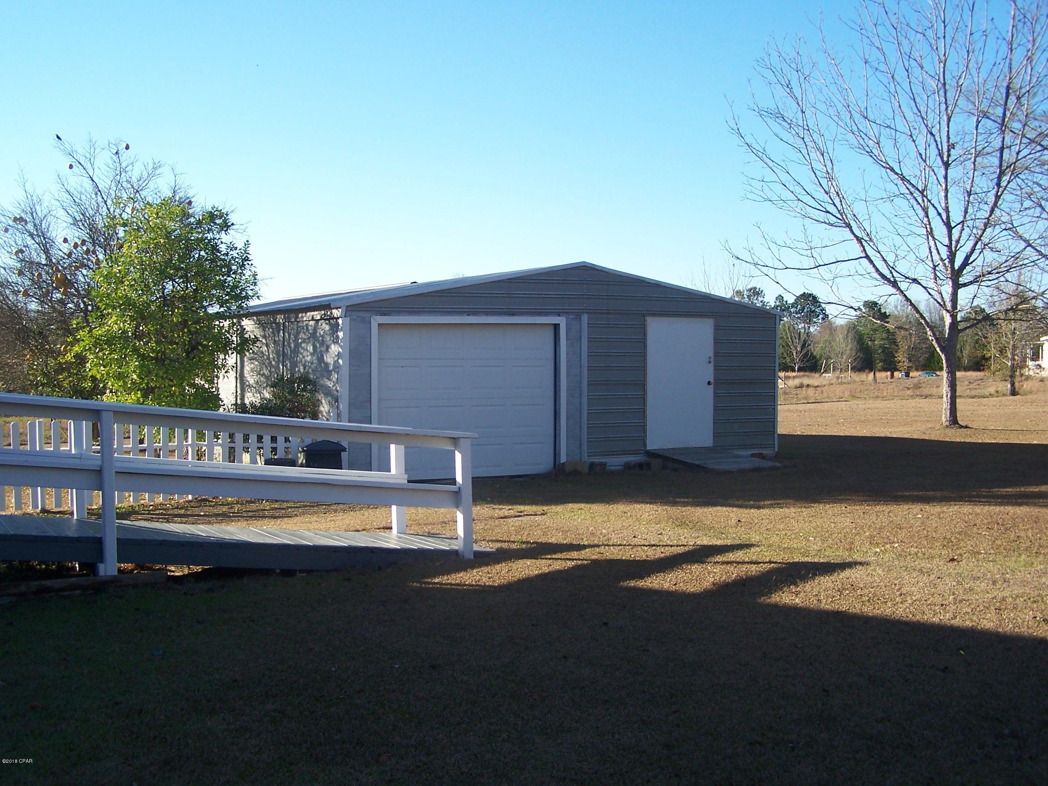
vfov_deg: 37.7
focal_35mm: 38
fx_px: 1150
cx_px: 524
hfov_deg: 49.0
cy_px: 393
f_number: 2.8
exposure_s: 1/500
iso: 80
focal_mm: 6.3
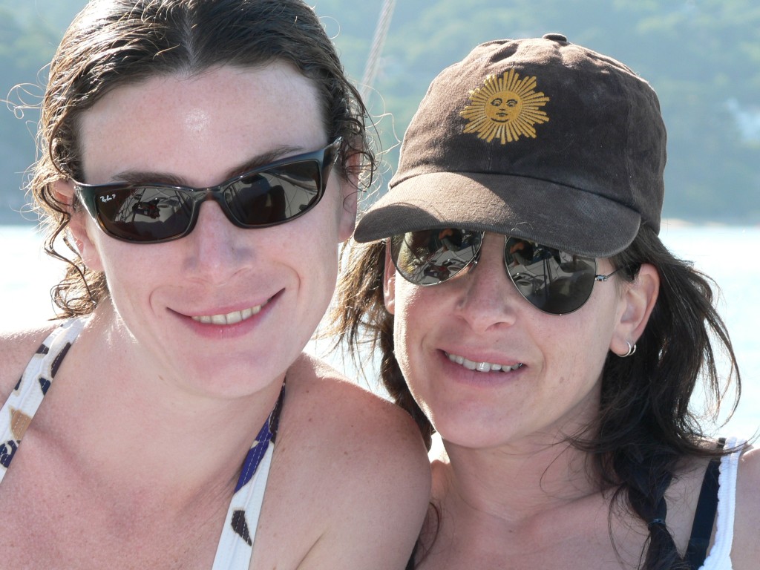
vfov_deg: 8.0
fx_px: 4084
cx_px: 380
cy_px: 285
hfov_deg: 10.6
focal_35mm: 186
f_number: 4
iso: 80
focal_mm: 31
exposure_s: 1/160
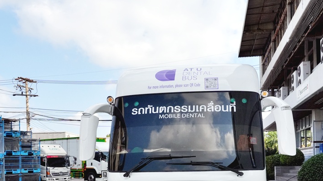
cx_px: 184
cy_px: 157
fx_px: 317
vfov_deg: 30.8
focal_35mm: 37
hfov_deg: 53.8
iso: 1250
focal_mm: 16
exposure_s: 1/2500
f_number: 8
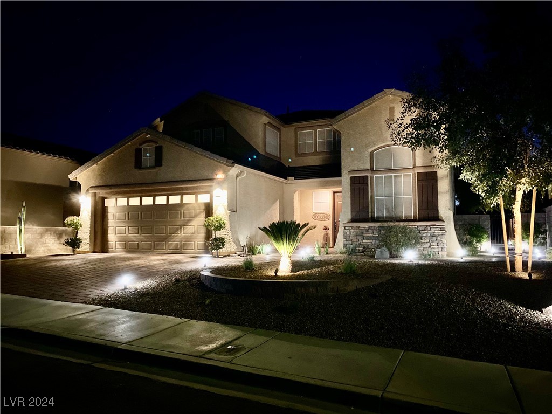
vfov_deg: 53.1
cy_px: 207
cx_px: 276
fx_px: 415
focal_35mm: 26
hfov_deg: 67.3
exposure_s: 1/15
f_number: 1.8
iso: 1250
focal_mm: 4.25
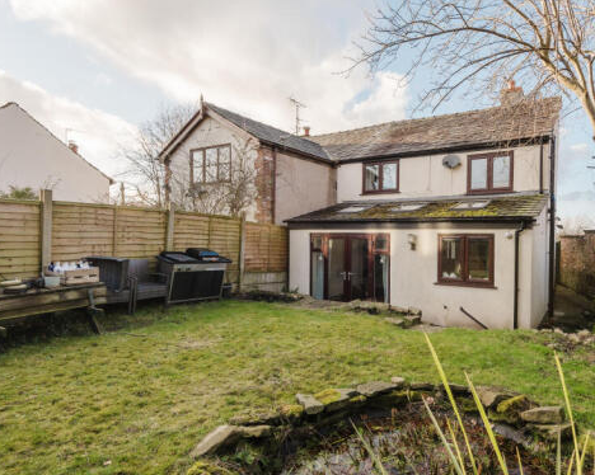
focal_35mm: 21
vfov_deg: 65.5
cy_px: 244
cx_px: 370
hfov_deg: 76.4
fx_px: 370
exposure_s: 1/200
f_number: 8
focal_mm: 16
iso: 160
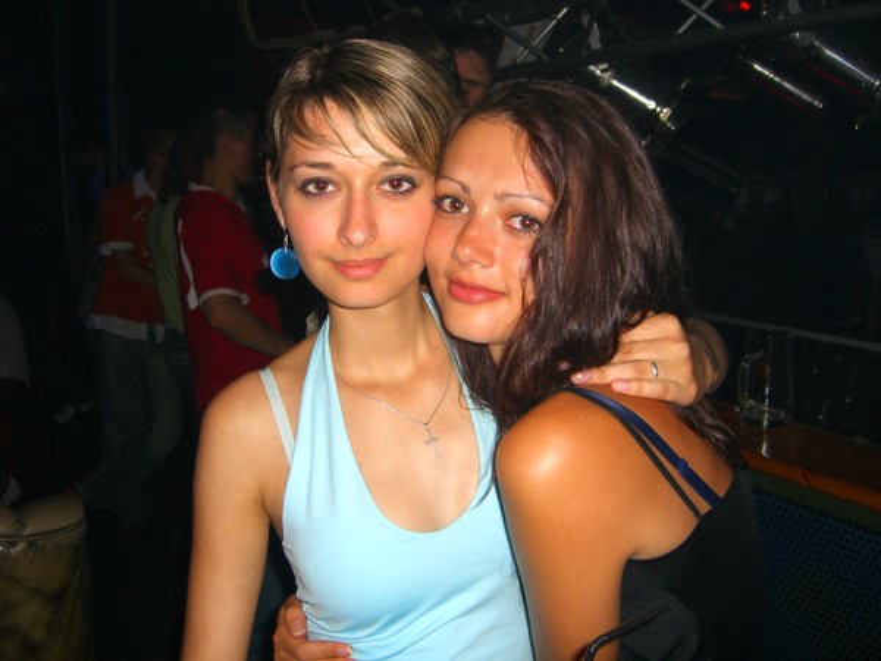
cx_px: 440
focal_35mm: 38
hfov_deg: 49.0
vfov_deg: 37.7
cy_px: 330
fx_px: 967
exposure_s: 1/60
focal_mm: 7.9
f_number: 2.8
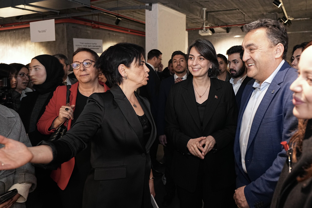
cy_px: 104
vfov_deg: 55.1
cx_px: 156
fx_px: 199
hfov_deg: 76.1
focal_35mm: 23
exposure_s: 1/60
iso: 2000
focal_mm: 23
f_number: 2.8
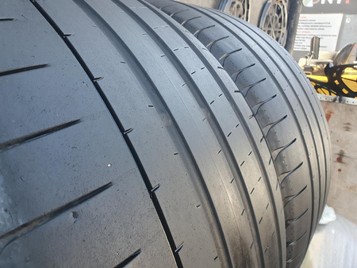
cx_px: 178
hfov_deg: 67.3
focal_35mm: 26
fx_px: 268
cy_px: 134
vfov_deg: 53.1
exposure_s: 1/100
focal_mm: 4.32
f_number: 2.4
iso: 100
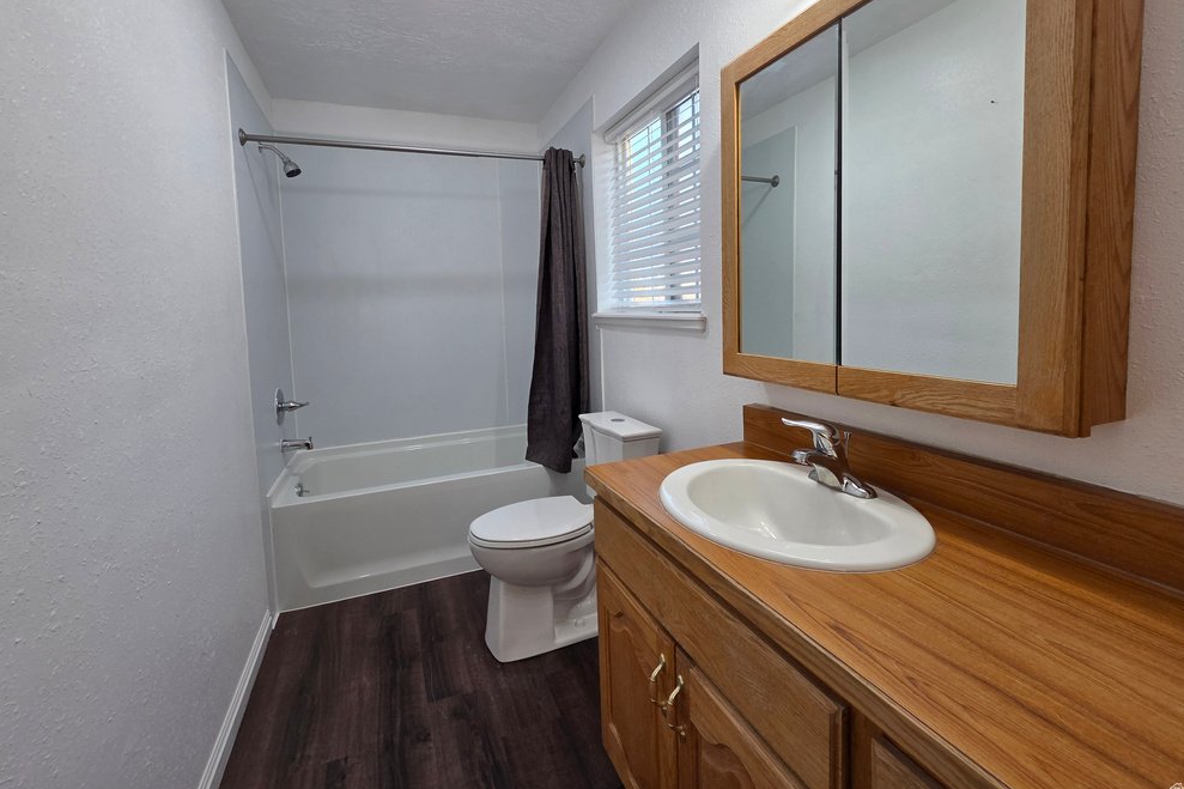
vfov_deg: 80.8
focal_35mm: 14
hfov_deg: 104.2
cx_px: 576
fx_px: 460
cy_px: 341
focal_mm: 2.2
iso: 125
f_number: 2.2
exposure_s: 1/120
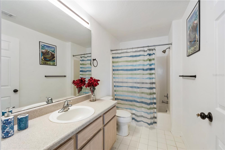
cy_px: 75
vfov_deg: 77.3
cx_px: 112
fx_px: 94
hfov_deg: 100.4
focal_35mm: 15
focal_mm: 10
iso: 320
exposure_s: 1/5
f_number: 20
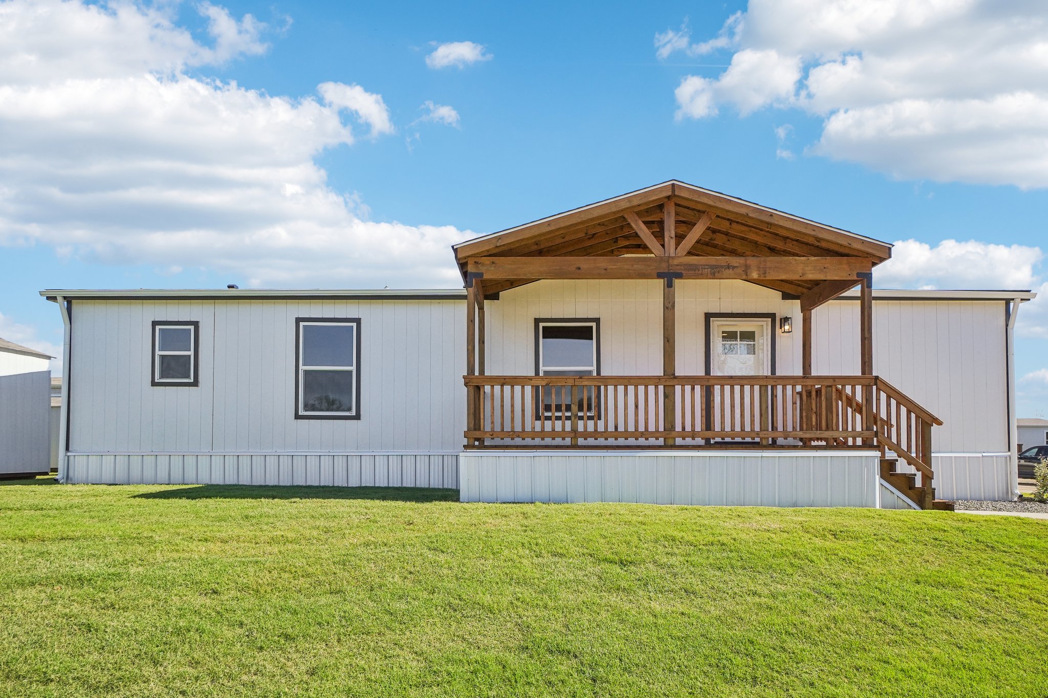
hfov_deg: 81.2
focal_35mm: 21
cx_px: 524
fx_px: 611
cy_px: 349
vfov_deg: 59.5
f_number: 8
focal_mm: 14
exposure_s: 1/800
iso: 400
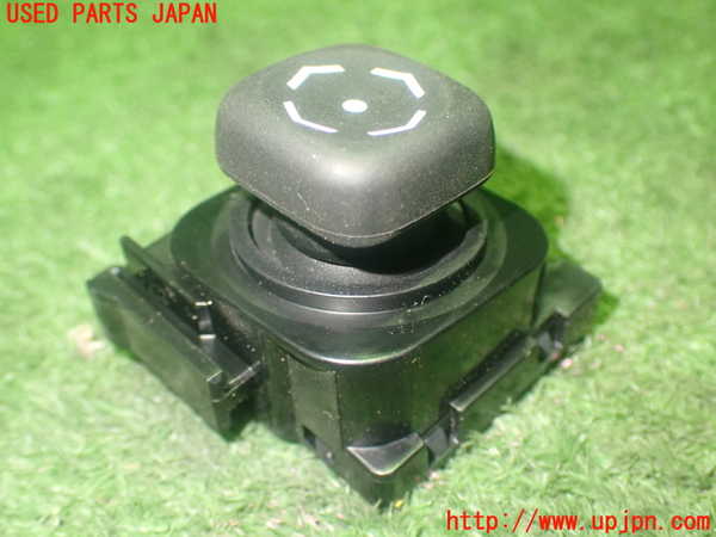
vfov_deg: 32.9
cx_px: 358
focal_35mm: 44
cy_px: 268
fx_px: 910
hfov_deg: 42.9
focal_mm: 7.84
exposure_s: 1/25
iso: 800
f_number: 2.9
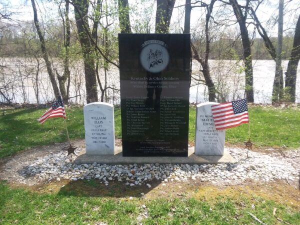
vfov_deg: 48.2
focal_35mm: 29
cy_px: 112
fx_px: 251
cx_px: 150
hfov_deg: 61.7
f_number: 1.9
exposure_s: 1/659
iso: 40
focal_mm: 2.47
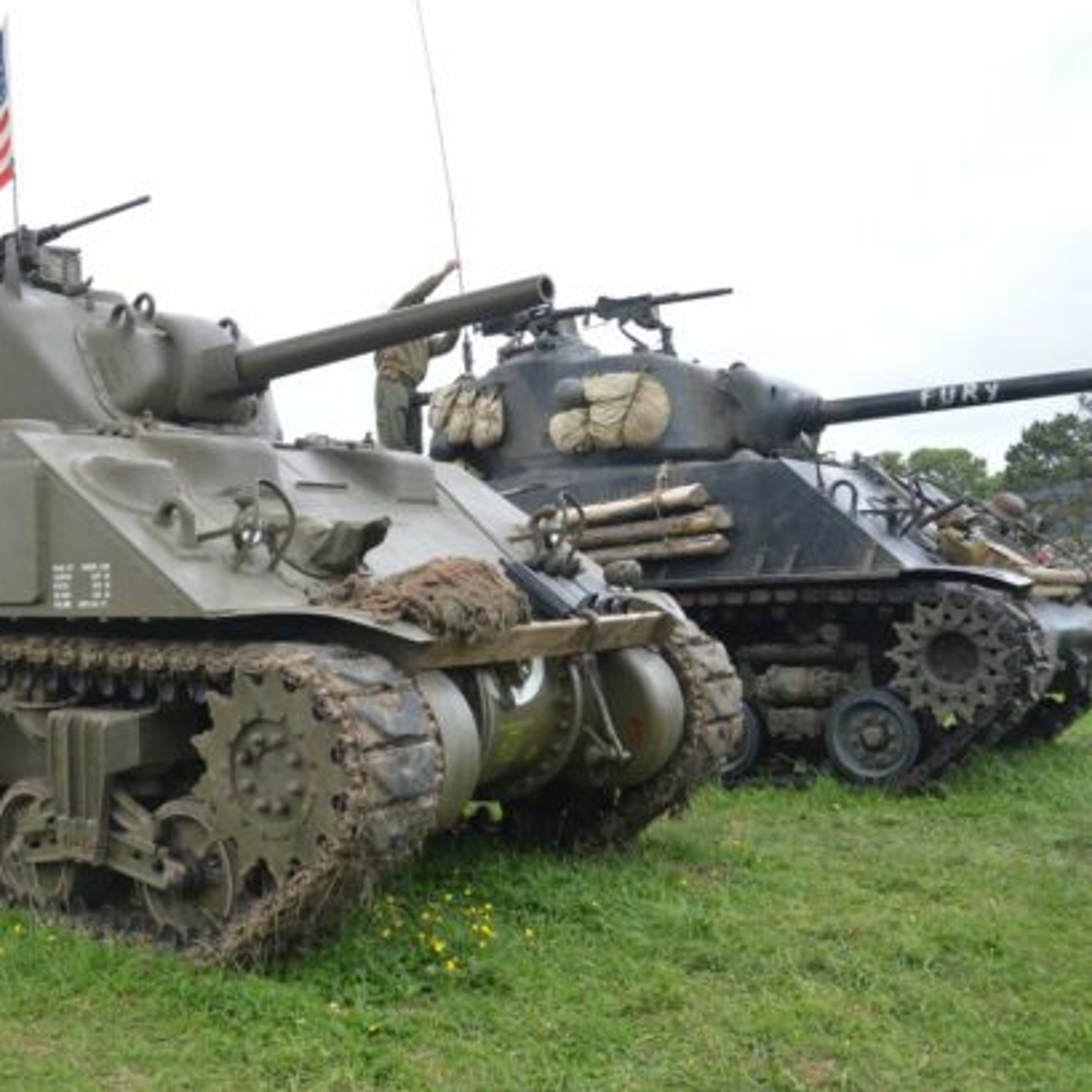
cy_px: 541
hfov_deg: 46.3
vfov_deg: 47.2
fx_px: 1249
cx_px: 346
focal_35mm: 35
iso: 200
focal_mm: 18
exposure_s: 1/125
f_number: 5.6
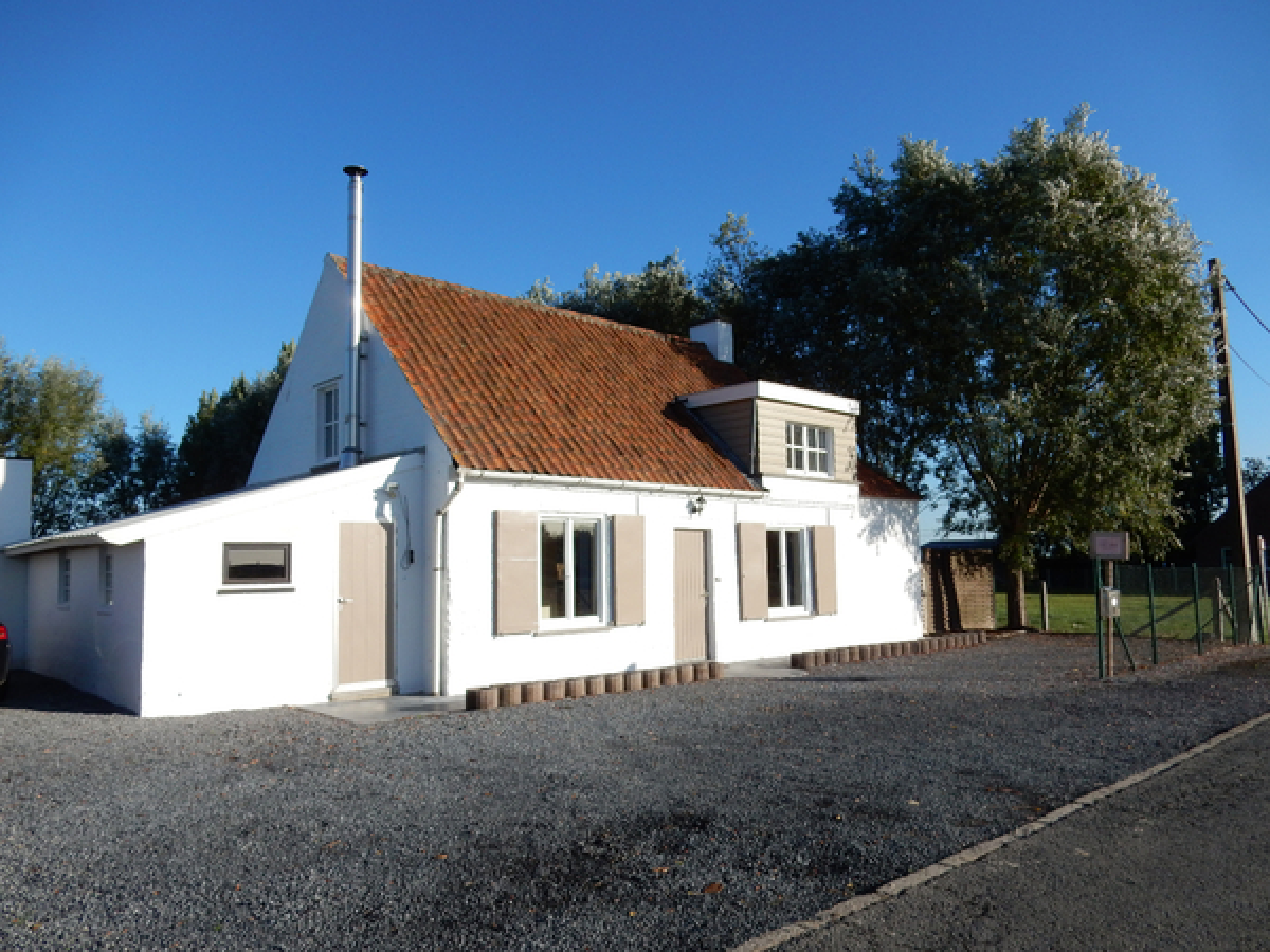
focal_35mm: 25
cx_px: 635
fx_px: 917
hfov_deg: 69.4
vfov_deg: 54.9
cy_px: 476
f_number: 3.7
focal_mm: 4.5
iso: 125
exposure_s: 1/1600
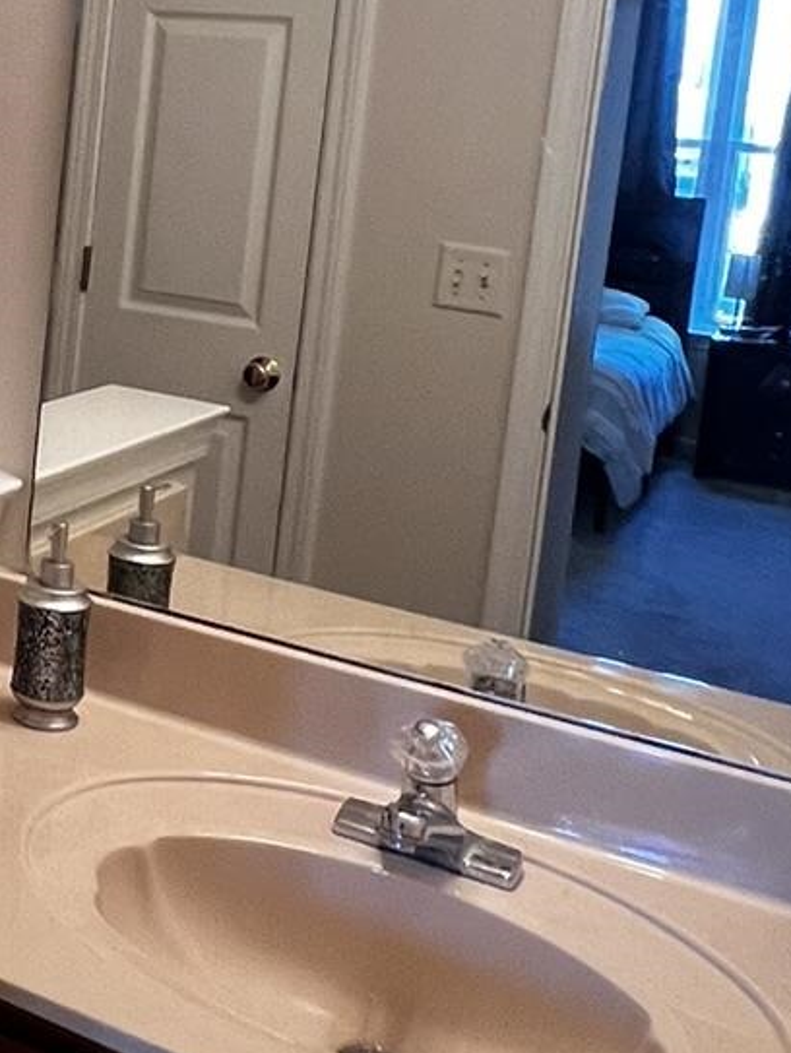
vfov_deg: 37.9
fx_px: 1491
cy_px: 262
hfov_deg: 26.4
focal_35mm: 49
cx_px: -157
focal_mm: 1.57
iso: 320
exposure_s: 1/60
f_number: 1.8
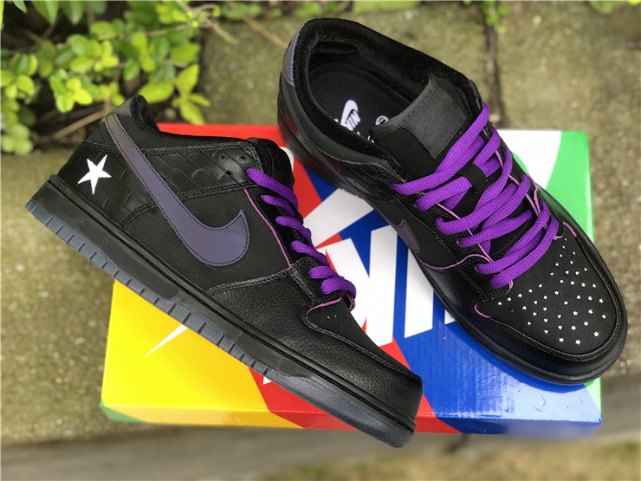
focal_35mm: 52
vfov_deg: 28.0
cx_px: 320
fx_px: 963
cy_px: 240
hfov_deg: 36.8
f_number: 2.4
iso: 20
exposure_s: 1/60
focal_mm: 6
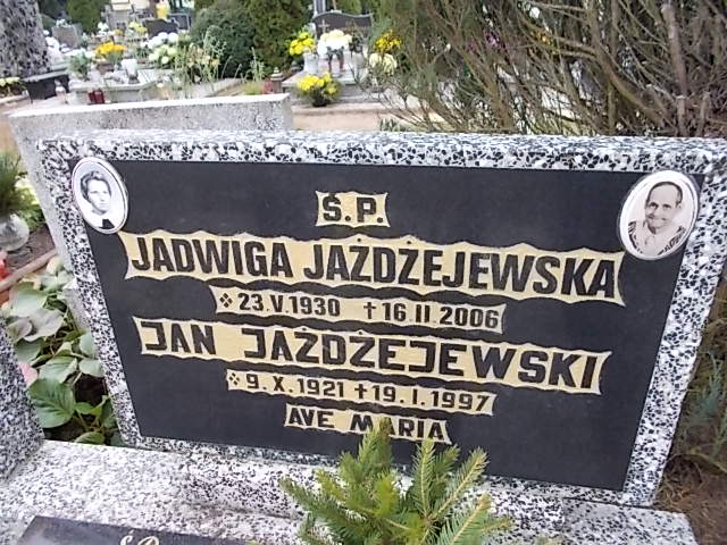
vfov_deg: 53.1
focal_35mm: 26
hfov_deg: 67.3
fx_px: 546
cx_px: 364
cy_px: 272
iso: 125
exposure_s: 1/25
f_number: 3.2
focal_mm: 4.6
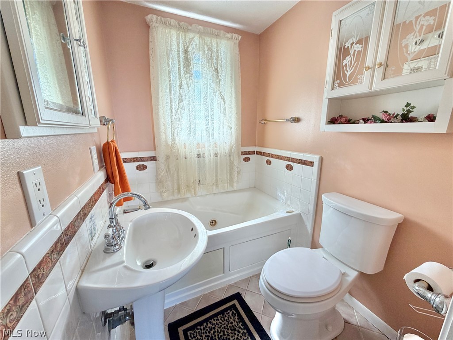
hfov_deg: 102.1
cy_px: 170
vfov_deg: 85.7
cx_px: 226
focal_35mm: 14
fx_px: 183
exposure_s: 1/121
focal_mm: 2.22
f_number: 2.2
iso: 125
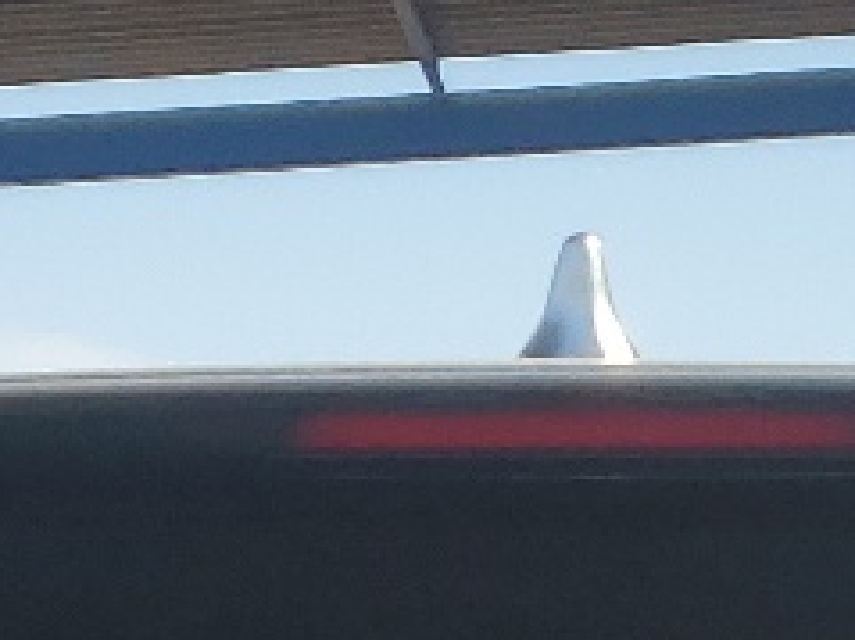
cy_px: 1913
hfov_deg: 11.4
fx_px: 4296
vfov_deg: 7.5
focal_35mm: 174
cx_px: 540
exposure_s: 1/1667
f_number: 1.5
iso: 50
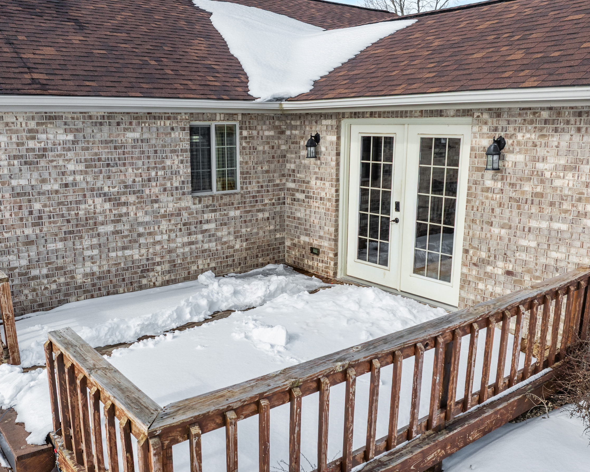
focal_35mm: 32
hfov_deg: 55.6
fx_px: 559
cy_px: 262
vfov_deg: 45.7
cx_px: 266
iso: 100
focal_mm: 12.29
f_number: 2.8
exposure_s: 1/3200
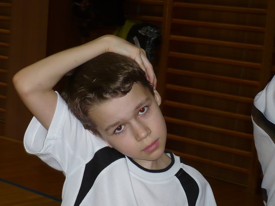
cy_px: 103
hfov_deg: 20.4
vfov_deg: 15.4
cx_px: 138
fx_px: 763
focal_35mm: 96
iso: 125
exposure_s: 1/30
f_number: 4
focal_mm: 11.5
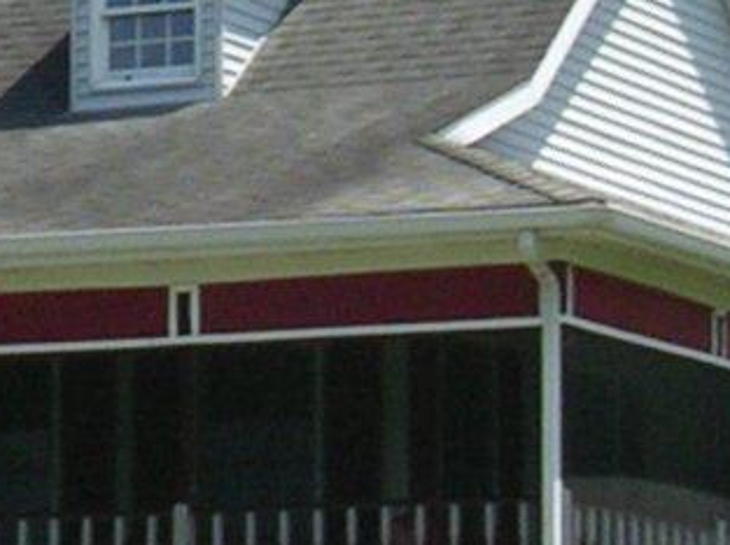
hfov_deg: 7.9
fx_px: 5245
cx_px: -68
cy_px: -114
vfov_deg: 5.9
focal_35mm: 249
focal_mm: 5.8
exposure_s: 1/256
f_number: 5.6
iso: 50
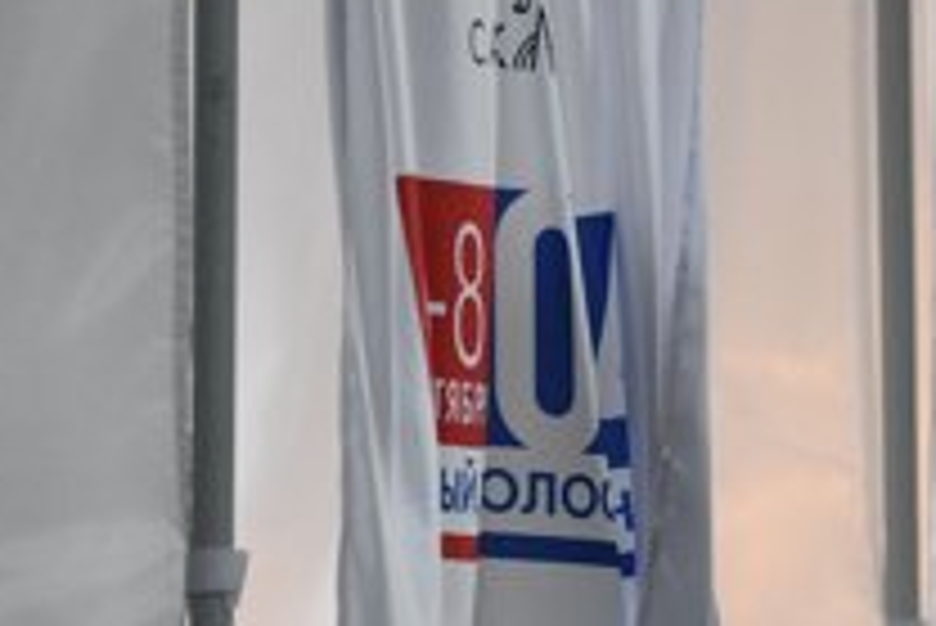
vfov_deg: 2.5
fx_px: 14231
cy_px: 363
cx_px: 1318
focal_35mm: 547
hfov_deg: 3.8
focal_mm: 150
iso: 1600
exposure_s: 1/320
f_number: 2.8
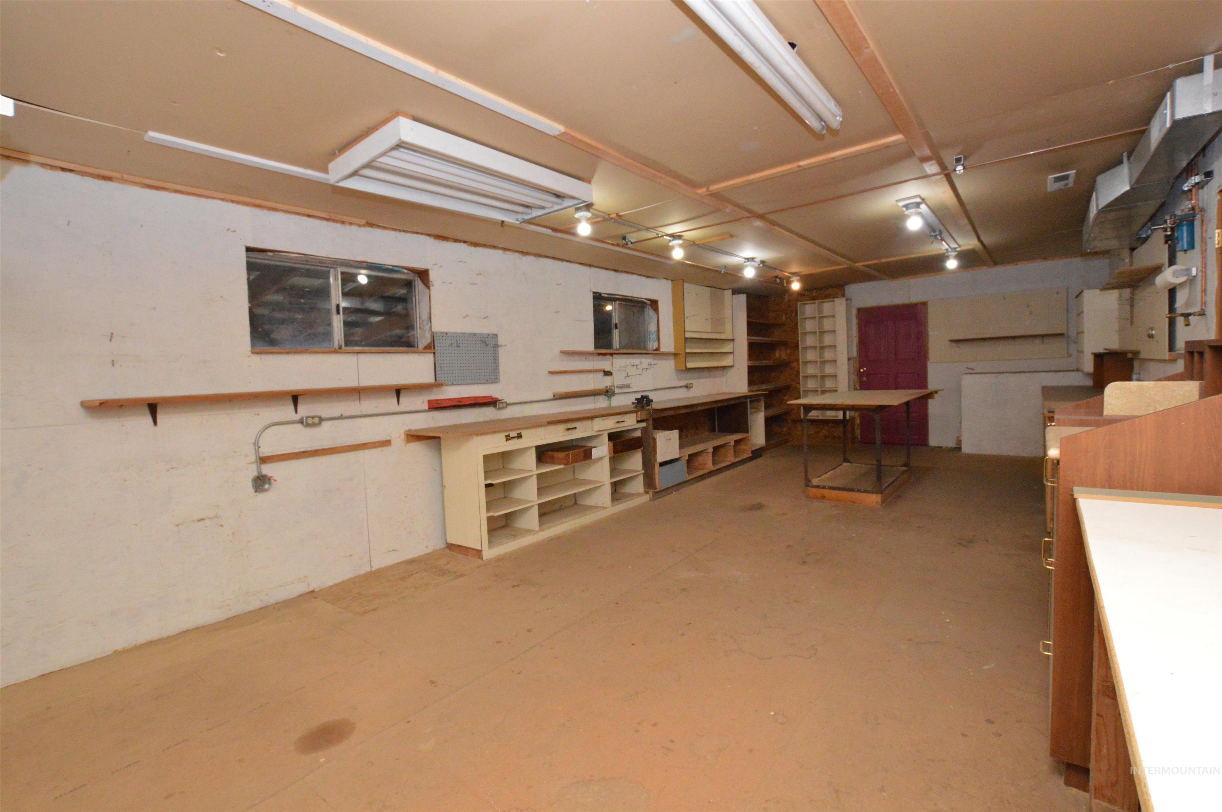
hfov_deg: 95.0
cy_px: 406
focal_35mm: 16
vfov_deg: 71.9
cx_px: 611
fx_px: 560
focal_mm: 11
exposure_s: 1/200
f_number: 8
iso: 3600
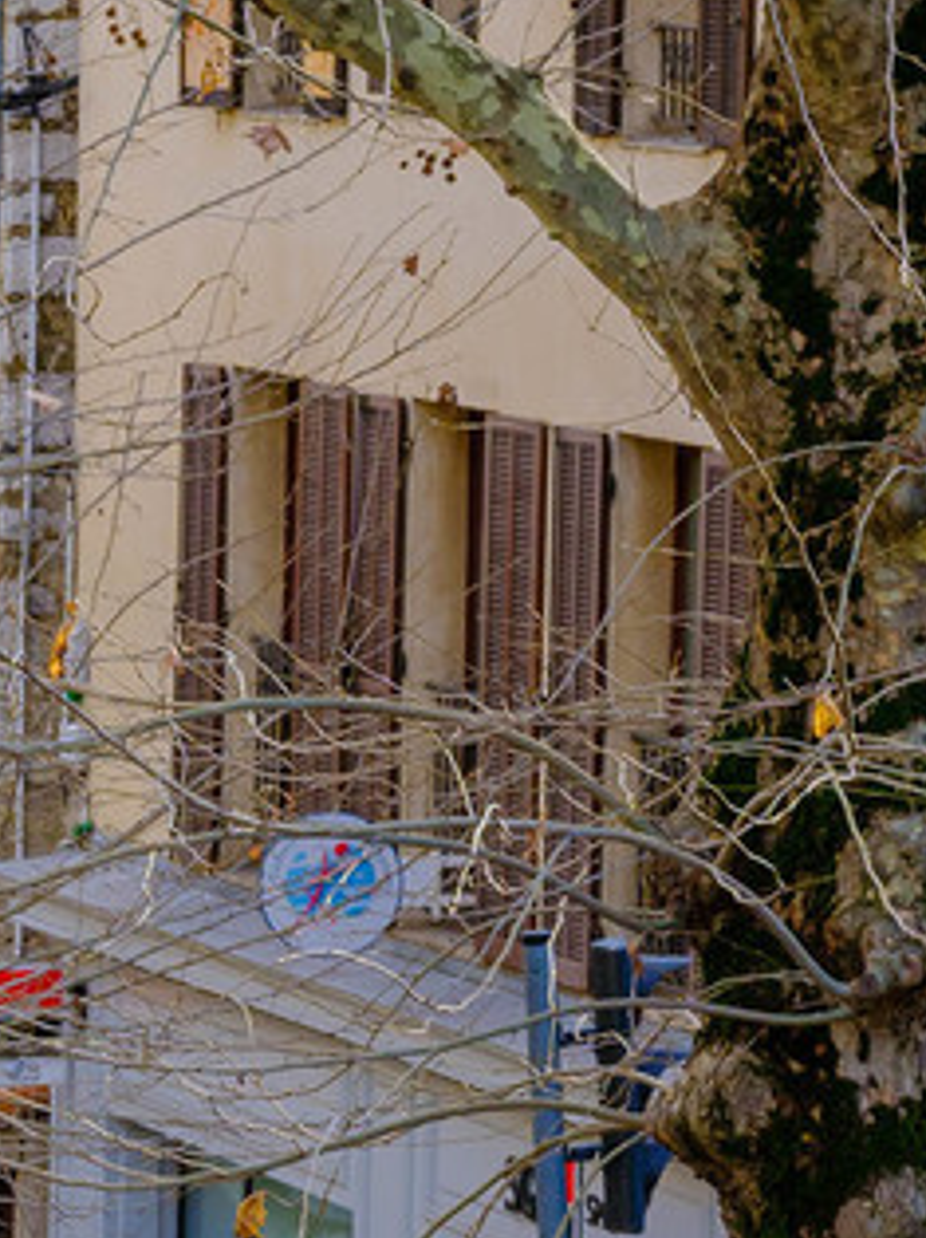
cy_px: 2139
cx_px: -1876
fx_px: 10679
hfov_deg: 4.7
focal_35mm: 299
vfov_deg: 6.5
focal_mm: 55
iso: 320
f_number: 9
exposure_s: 1/100
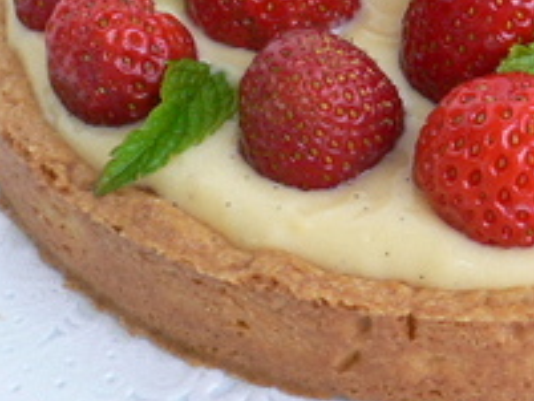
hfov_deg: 21.9
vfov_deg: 16.6
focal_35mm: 87
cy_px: -4
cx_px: 502
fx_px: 1343
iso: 100
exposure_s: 1/15
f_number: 2.8
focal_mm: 5.8
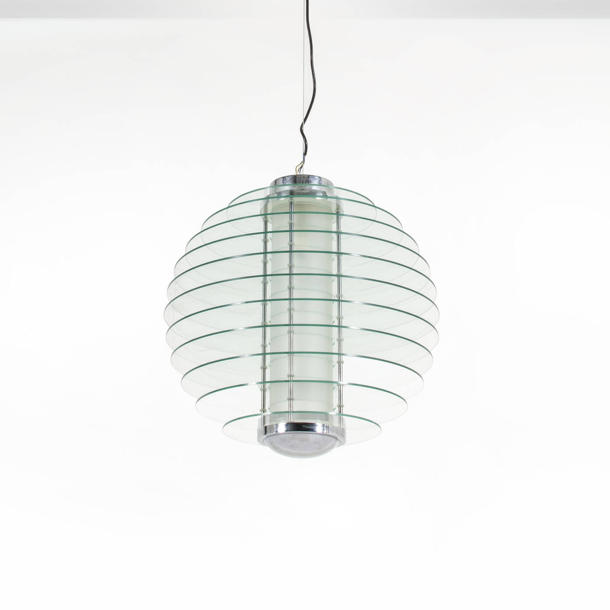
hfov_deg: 25.5
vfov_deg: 25.4
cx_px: 306
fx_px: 1349
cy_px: 244
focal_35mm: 68
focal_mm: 35
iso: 125
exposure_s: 1/160
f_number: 18
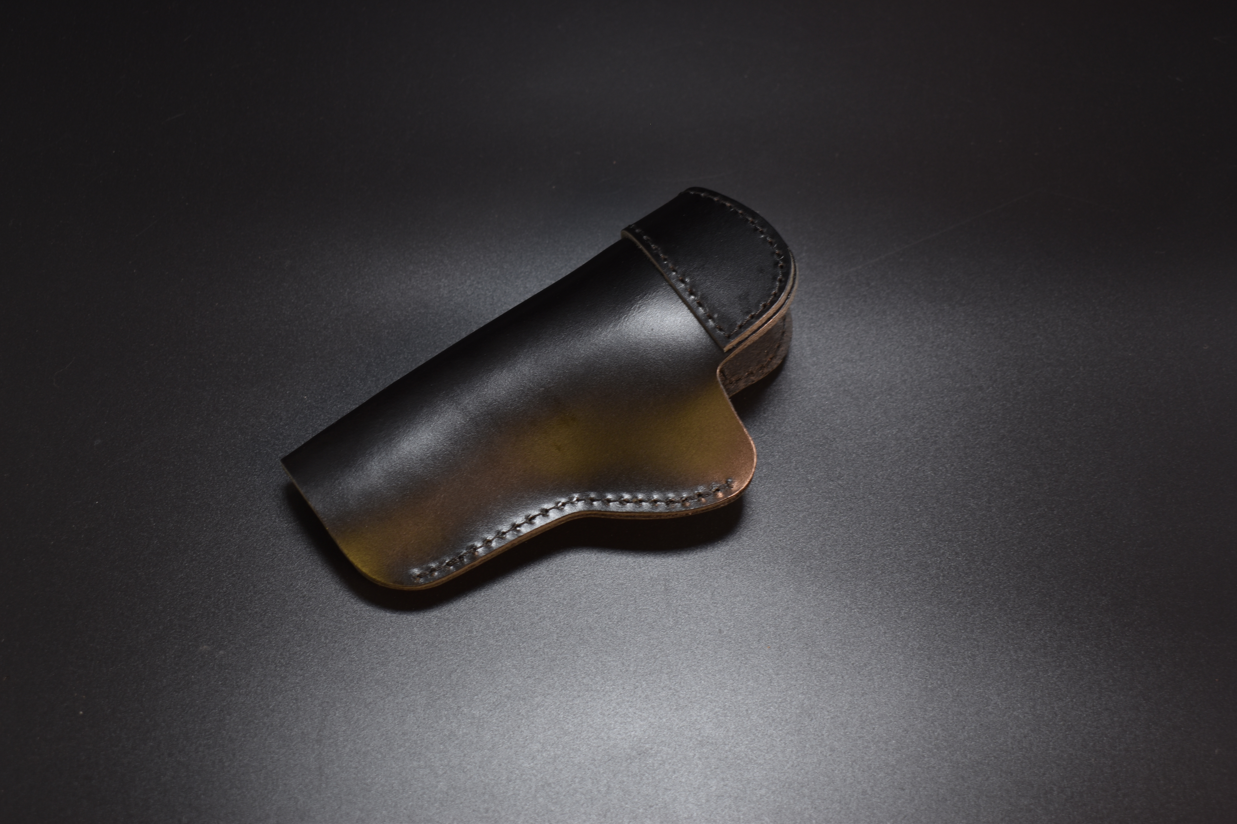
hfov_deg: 38.9
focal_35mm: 51
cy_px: 412
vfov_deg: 26.5
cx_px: 618
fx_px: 1752
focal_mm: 34
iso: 100
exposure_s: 1/13
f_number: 4.5
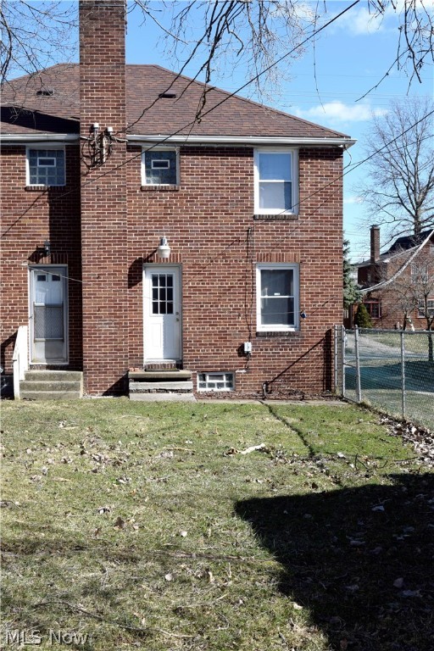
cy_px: 326
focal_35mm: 44
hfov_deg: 30.8
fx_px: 787
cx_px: 217
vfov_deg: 45.0
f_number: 9
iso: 200
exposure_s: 1/320
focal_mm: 29
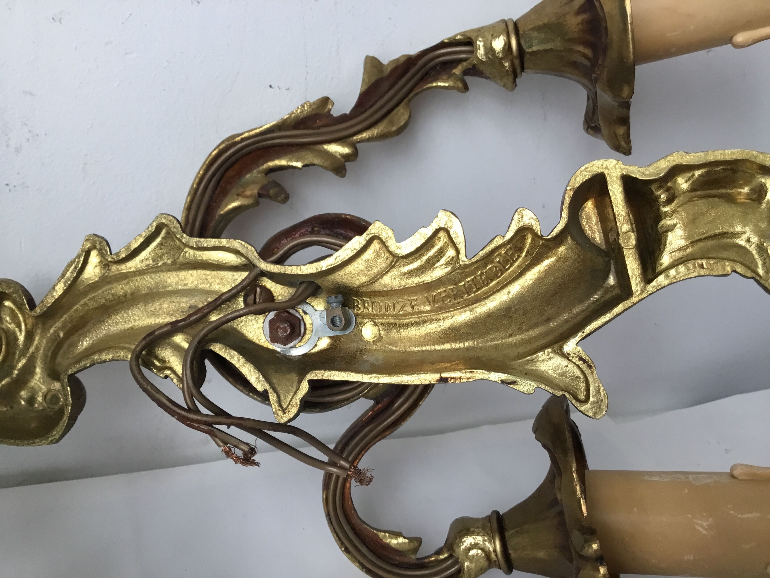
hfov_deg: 58.4
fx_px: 690
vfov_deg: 45.4
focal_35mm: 31
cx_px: 385
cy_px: 289
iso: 32
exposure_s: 1/33
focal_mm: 3.3
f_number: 2.4
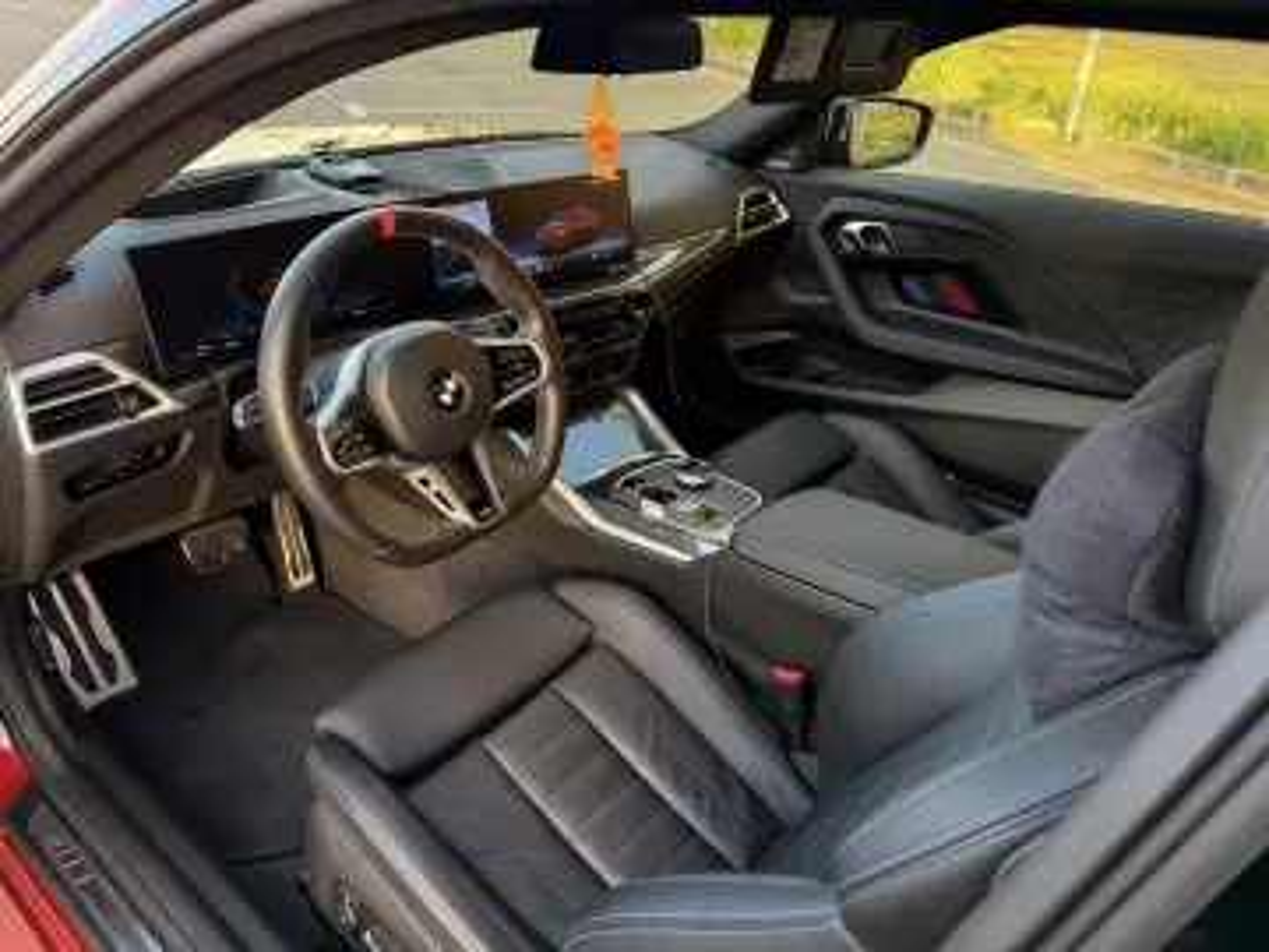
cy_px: 476
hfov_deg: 71.6
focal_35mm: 24
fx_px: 880
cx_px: 634
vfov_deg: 56.8
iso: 160
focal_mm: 6.76
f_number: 1.8
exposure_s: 1/160
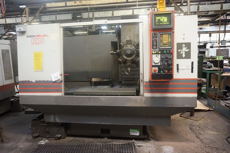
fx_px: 153
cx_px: 115
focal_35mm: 24
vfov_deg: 53.1
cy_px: 76
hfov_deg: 73.8
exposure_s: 1/60
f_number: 3.5
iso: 3200
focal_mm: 16
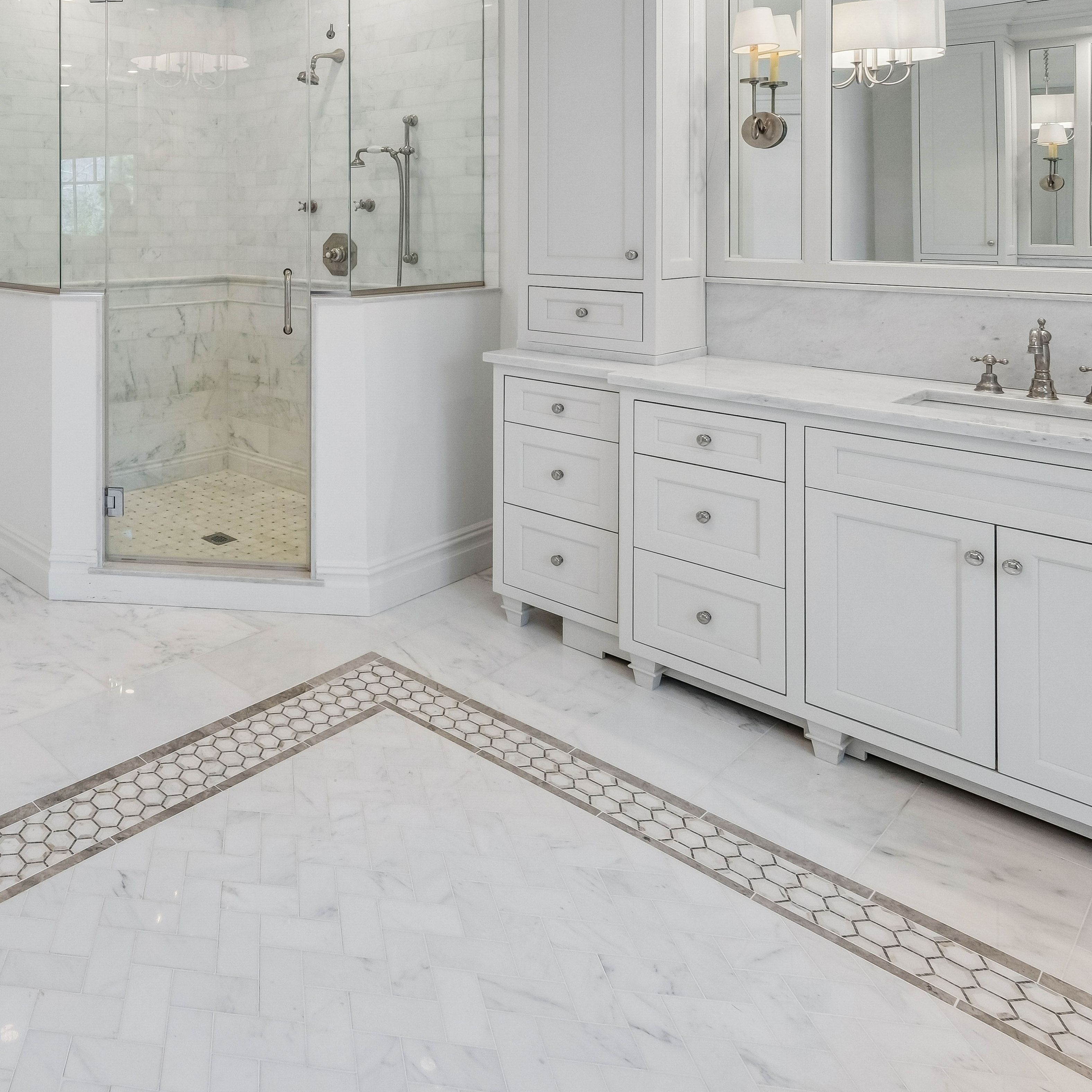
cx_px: 152
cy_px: 220
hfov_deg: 56.2
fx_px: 892
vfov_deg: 58.2
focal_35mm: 25
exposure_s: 1/40
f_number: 8
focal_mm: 8
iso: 640
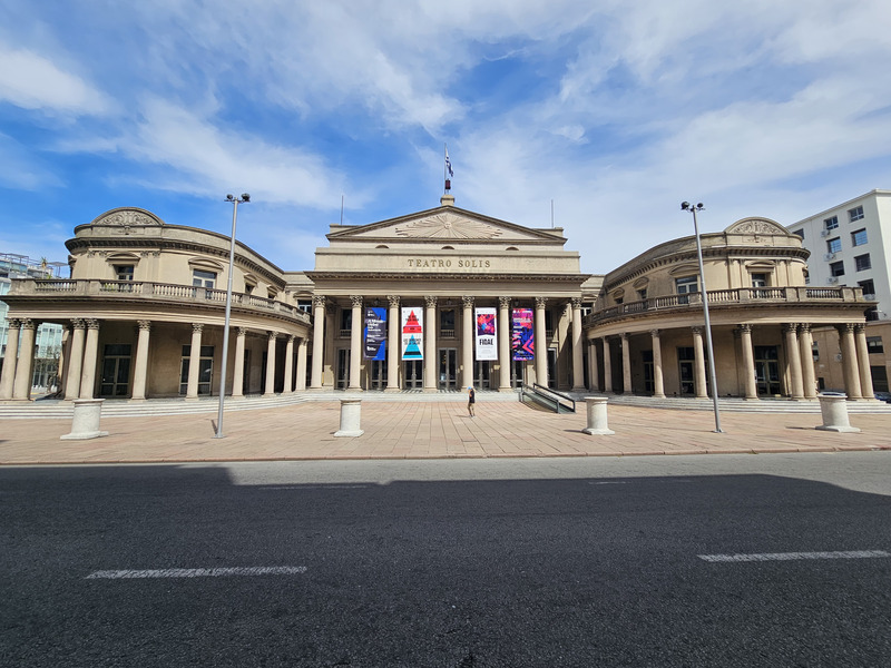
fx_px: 335
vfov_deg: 89.9
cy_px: 334
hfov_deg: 106.2
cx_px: 446
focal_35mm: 13
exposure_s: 1/2600
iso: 50
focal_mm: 2.2
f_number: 2.2
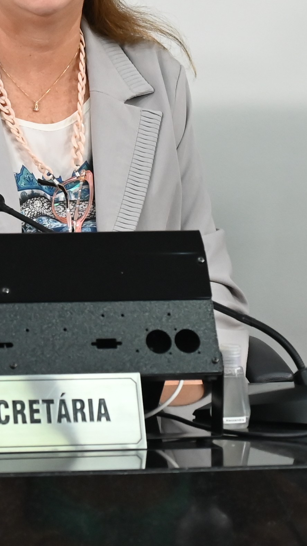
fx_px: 2893
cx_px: -39
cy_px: 139
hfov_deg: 6.0
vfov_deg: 10.7
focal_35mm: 200
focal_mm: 50
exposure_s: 1/125
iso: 1400
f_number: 5.6
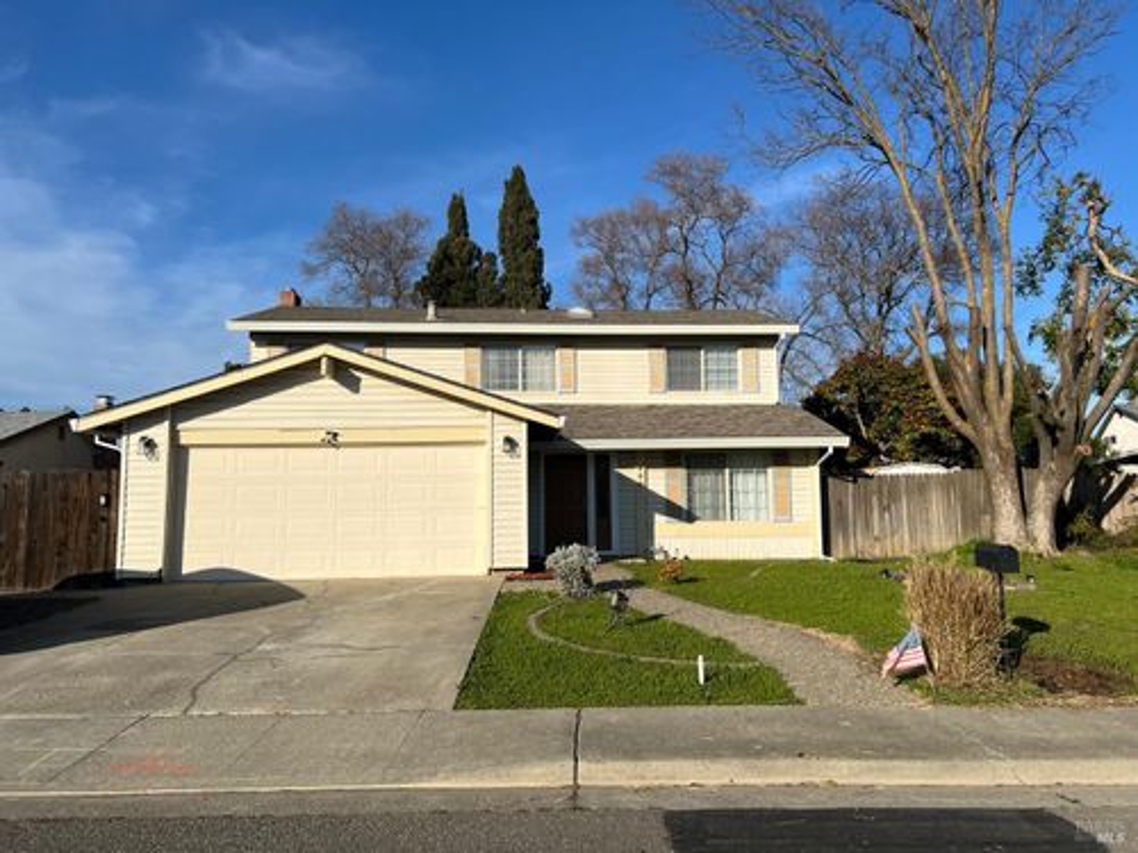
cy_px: 426
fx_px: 855
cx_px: 569
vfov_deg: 53.1
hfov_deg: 67.3
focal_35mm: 26
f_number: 1.5
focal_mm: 5.7
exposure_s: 1/6211
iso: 50
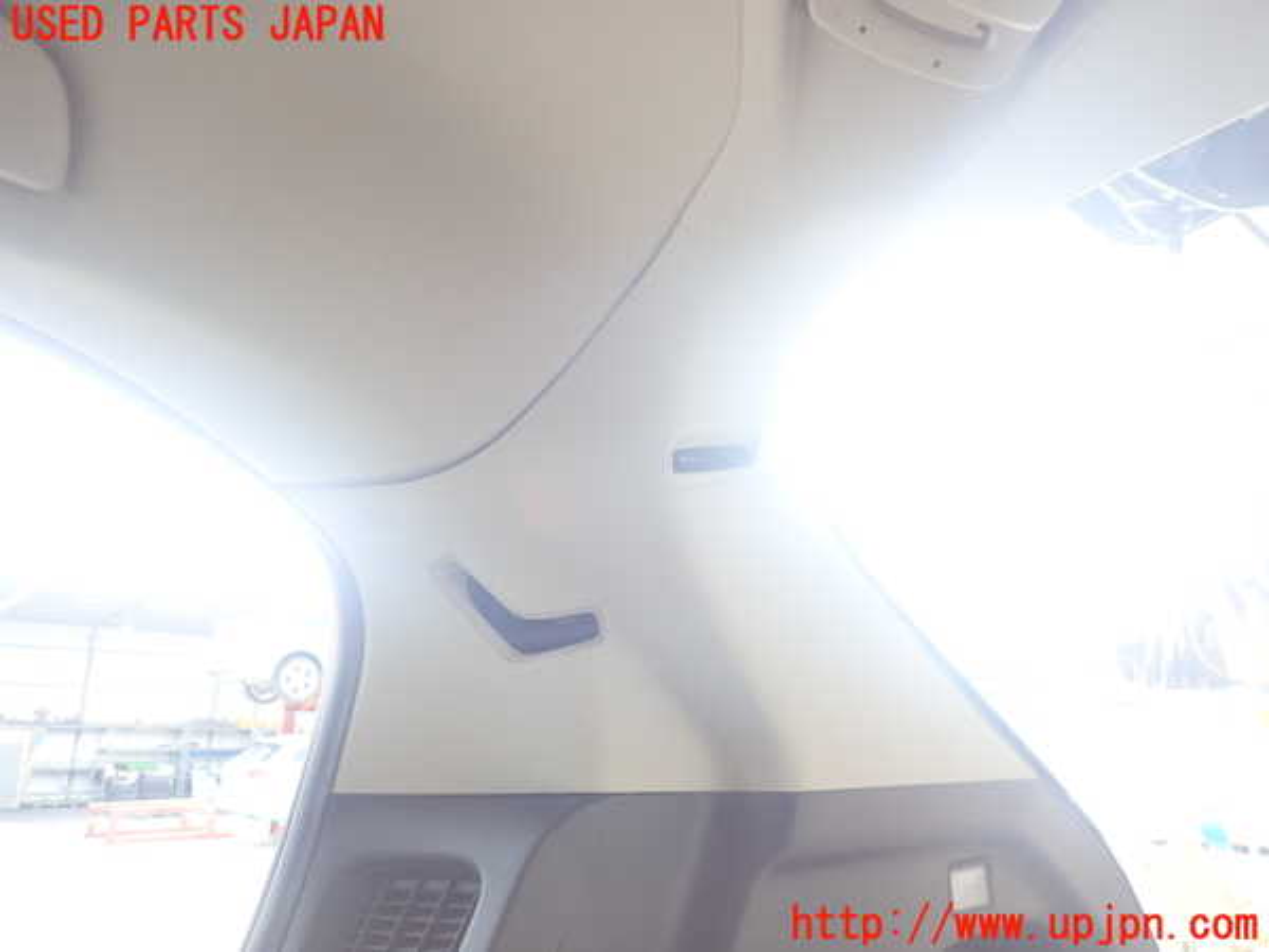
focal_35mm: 25
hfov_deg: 69.4
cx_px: 634
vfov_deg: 54.9
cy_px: 476
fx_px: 916
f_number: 2
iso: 160
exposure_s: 1/60
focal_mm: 4.5
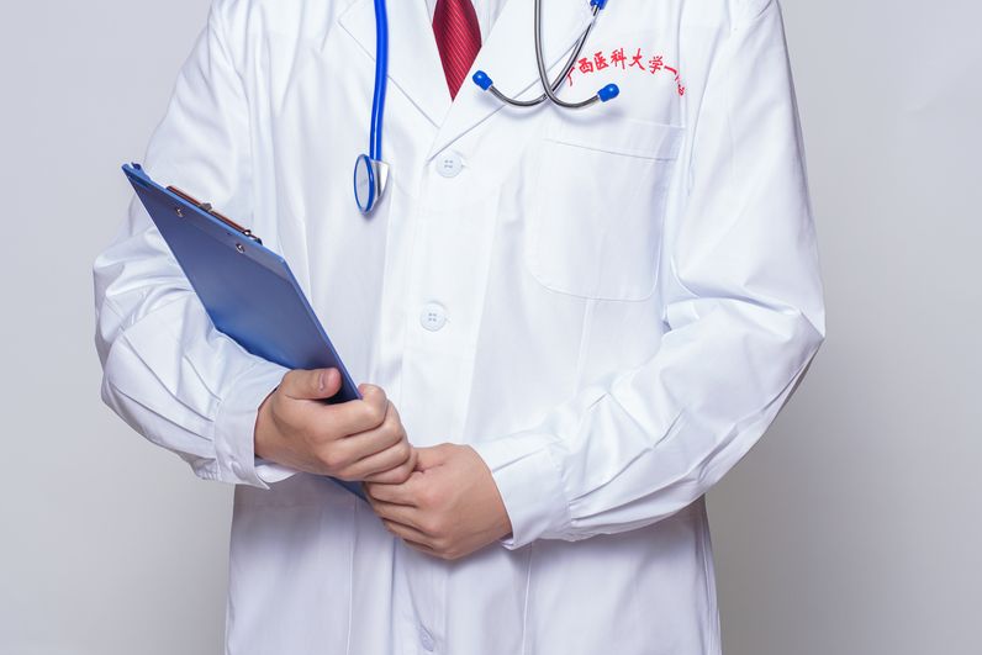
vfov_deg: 10.7
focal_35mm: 128
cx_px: 492
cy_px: 245
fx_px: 3492
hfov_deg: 16.0
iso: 200
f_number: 6.3
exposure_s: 1/160
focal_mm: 85
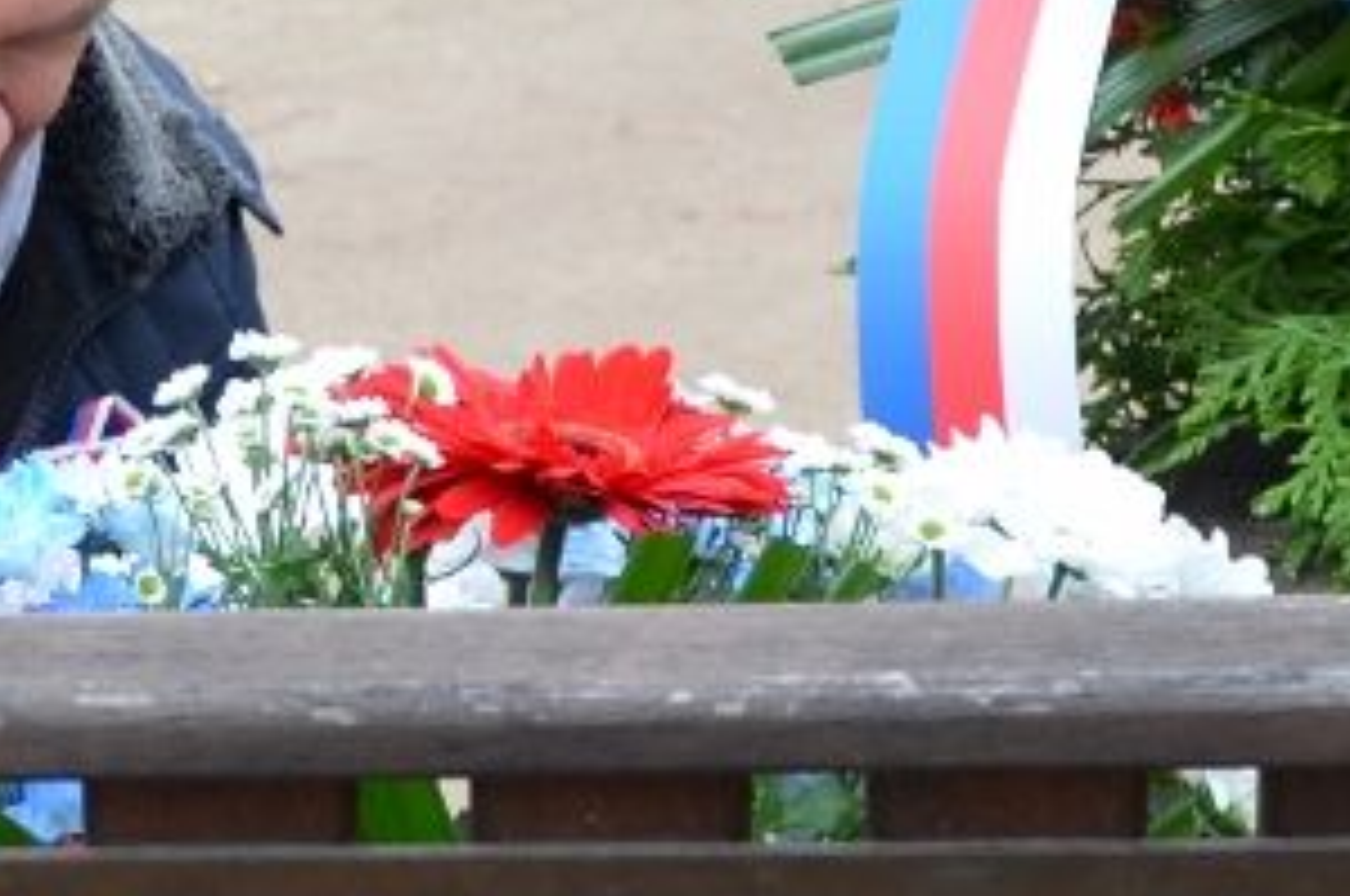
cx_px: -14
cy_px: -536
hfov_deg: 11.3
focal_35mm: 180
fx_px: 6739
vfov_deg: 7.4
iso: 400
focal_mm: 24
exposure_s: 1/80
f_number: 4.5
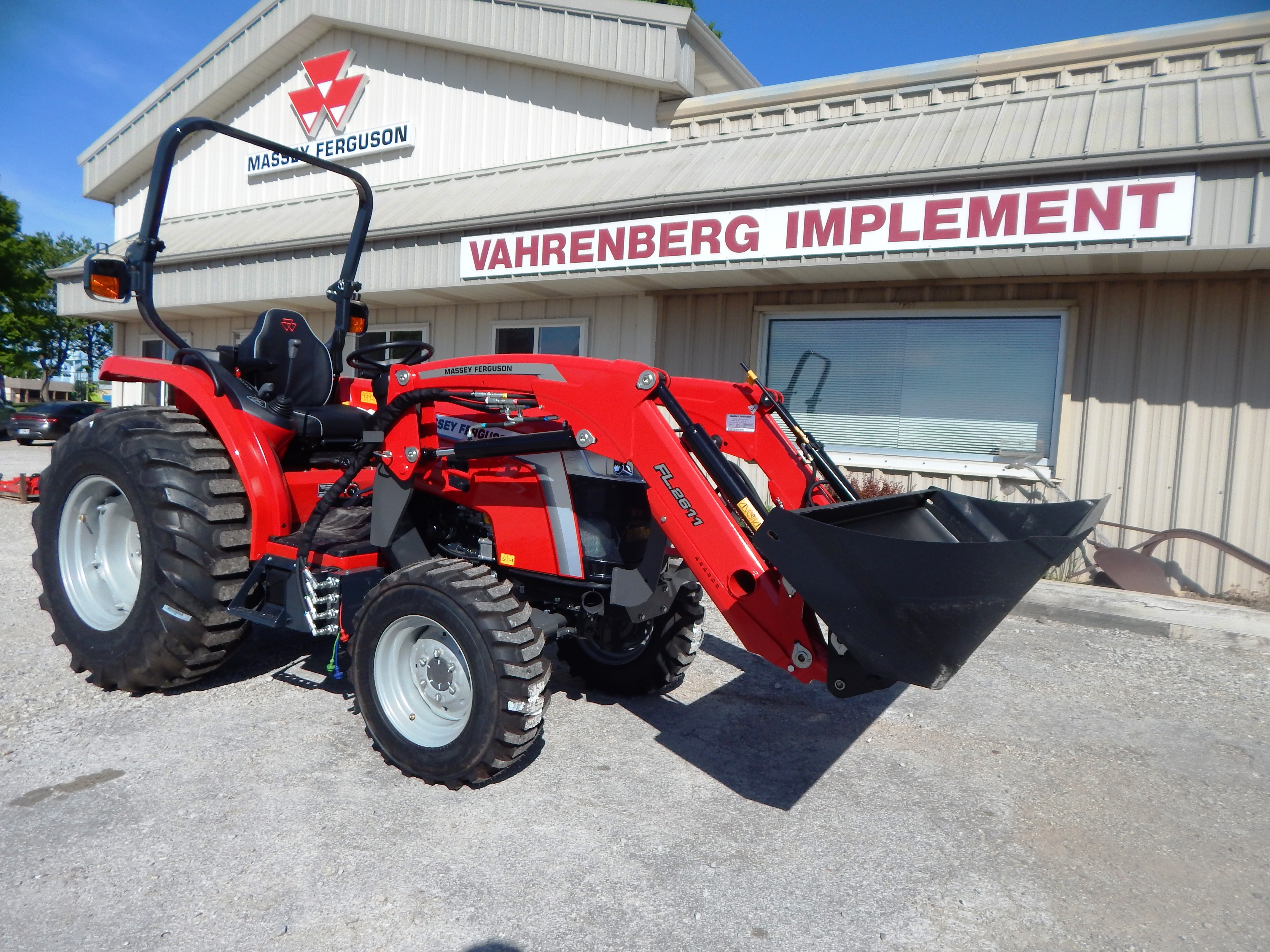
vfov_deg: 61.1
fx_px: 807
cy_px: 476
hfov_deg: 76.4
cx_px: 635
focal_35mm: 22
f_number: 6
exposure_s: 1/640
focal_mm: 4
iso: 125
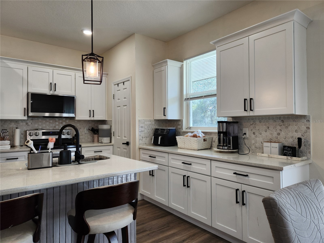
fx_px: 215
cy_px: 122
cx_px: 162
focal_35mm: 23
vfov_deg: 58.9
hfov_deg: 73.9
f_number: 1.8
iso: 64
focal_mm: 5.4
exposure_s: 1/120
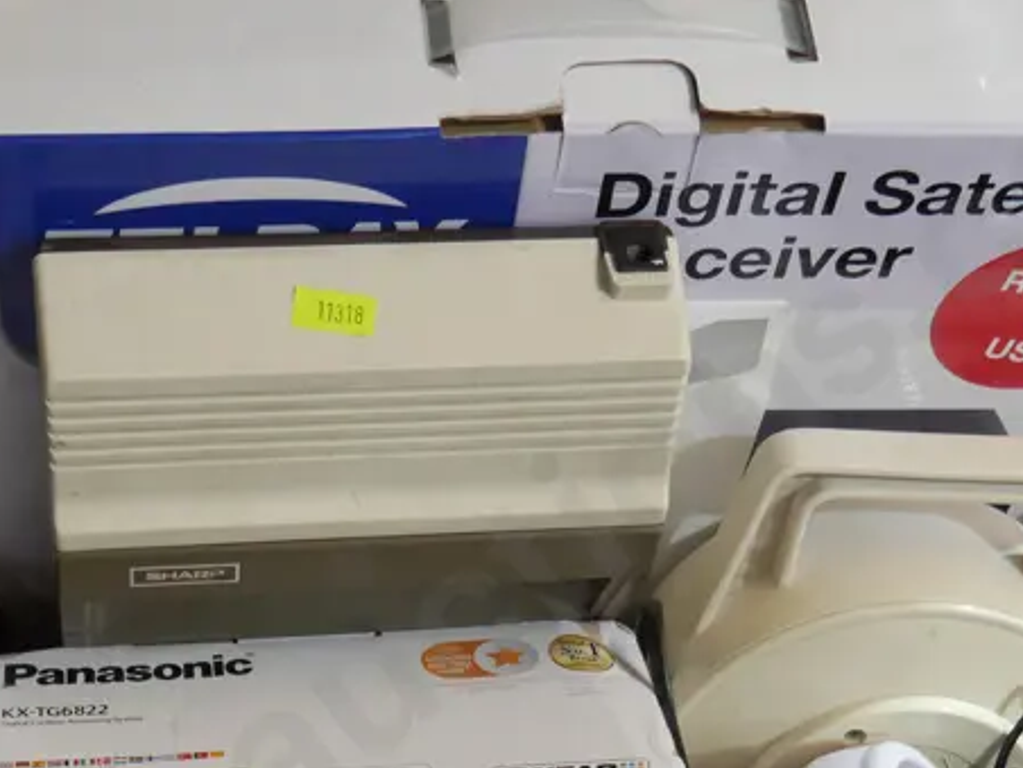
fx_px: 2010
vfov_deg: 21.2
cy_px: 681
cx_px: 392
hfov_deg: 28.5
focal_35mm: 68
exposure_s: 1/60
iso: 1250
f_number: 3.6
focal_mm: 15
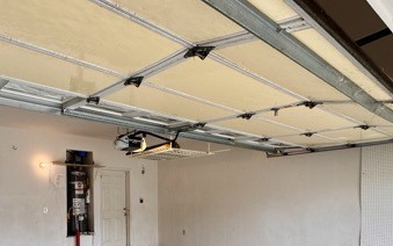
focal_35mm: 28
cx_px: 159
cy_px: 207
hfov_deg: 65.9
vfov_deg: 42.0
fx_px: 300
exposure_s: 1/99
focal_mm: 2.22
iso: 100
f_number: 2.2
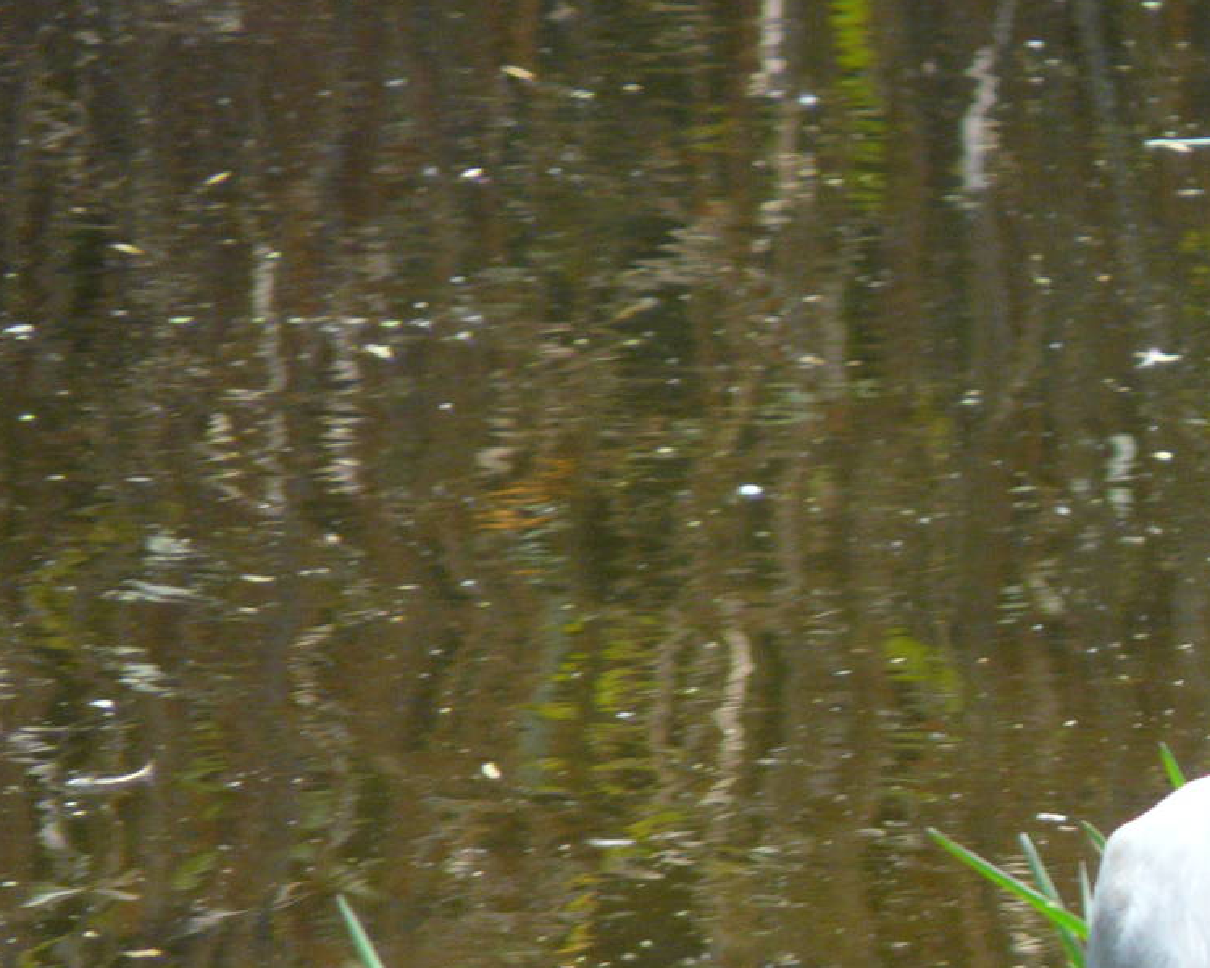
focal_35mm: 1049
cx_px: 1281
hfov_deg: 1.8
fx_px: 37566
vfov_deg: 1.5
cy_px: 908
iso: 200
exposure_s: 1/320
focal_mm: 82.8
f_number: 4.2
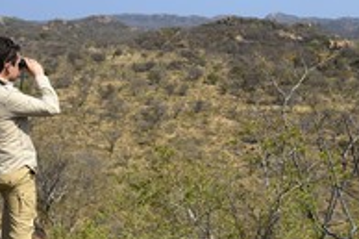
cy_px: 167
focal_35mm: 52
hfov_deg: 37.8
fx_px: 518
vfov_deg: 25.8
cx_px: 239
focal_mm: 24
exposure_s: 1/320
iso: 400
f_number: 13
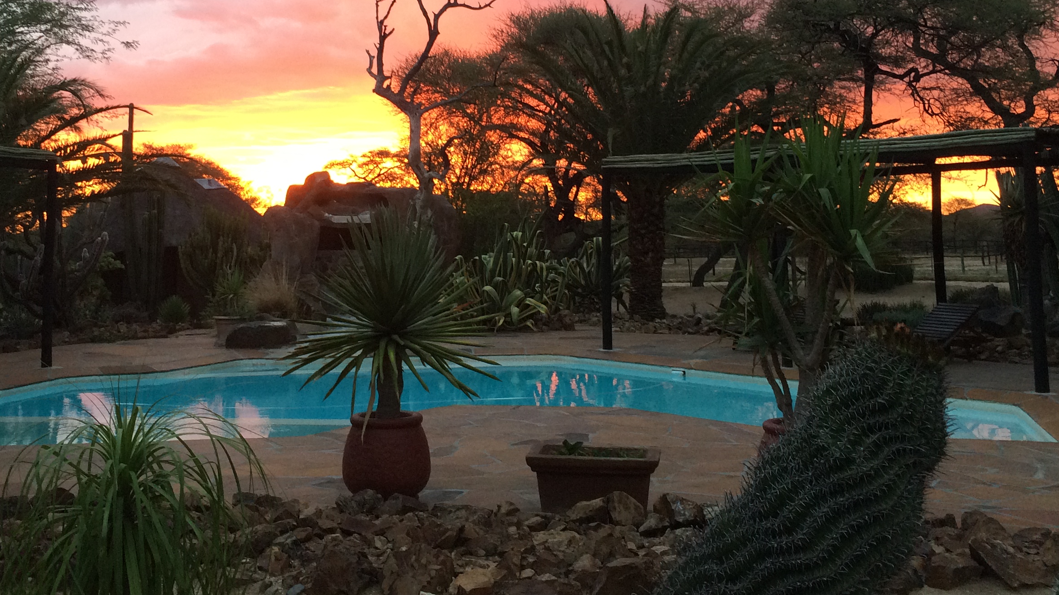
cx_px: 468
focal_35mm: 44
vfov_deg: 26.6
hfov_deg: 46.3
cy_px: 124
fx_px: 1235
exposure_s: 1/33
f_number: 2.2
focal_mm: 4.15
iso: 100
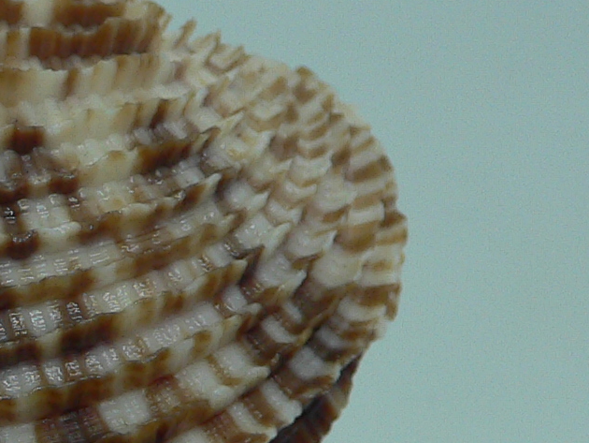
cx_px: -47
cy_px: 387
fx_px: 1906
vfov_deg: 13.1
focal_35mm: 112
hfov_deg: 17.0
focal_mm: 4.6
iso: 80
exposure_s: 1/60
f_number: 2.8
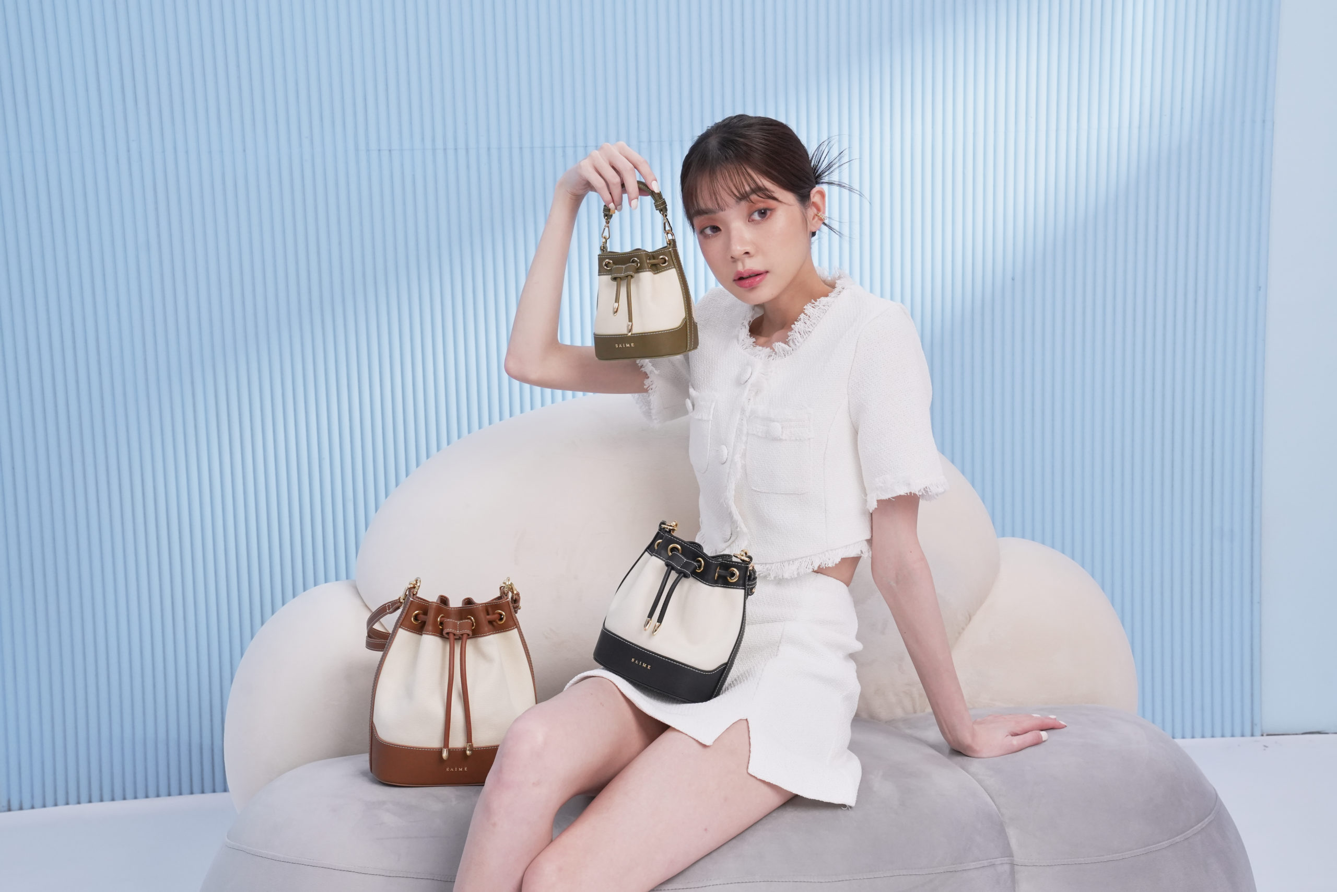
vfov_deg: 28.7
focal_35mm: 47
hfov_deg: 41.9
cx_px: 668
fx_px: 1745
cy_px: 446
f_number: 8
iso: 3200
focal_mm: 47
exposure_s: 1/160
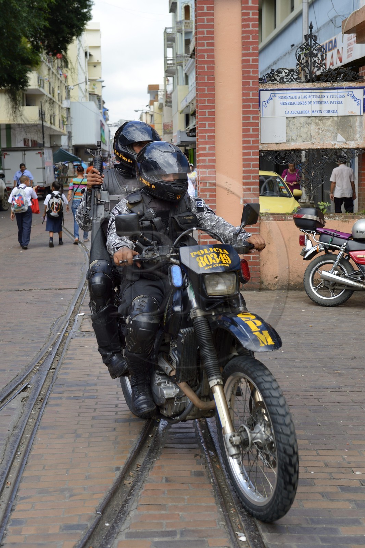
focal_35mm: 48
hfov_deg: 28.1
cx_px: 182
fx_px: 730
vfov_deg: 41.1
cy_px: 274
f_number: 5
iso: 200
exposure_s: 1/400
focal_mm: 48
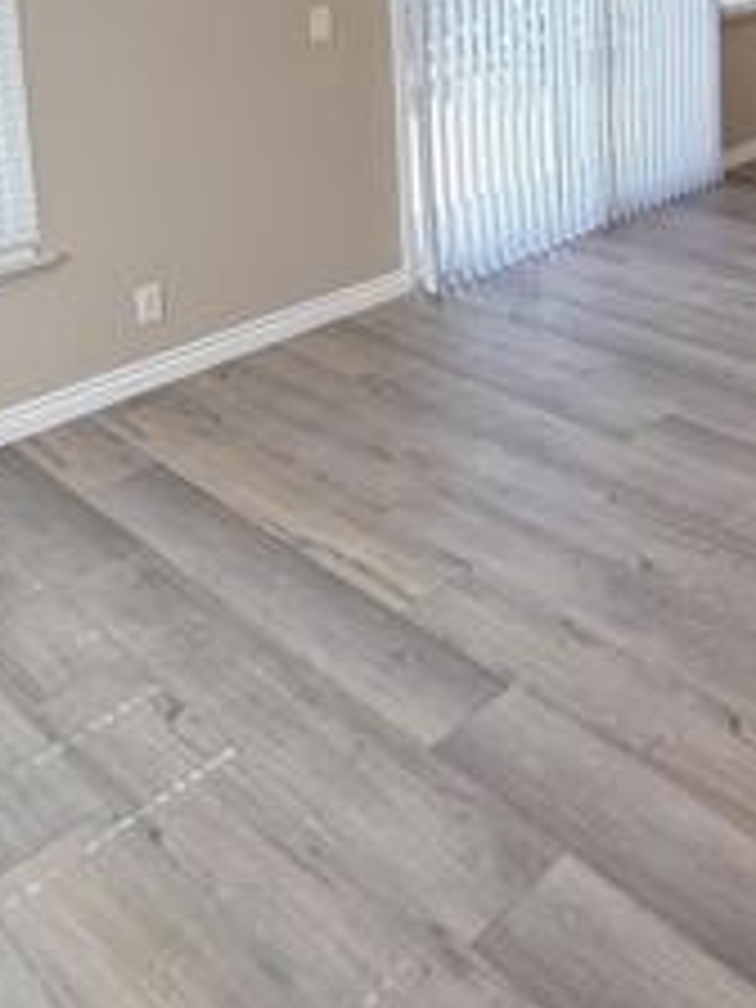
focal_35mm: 40
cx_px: 652
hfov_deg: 34.3
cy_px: 14
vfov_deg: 41.2
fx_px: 1165
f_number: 2.2
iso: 50
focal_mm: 2.22
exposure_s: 1/193
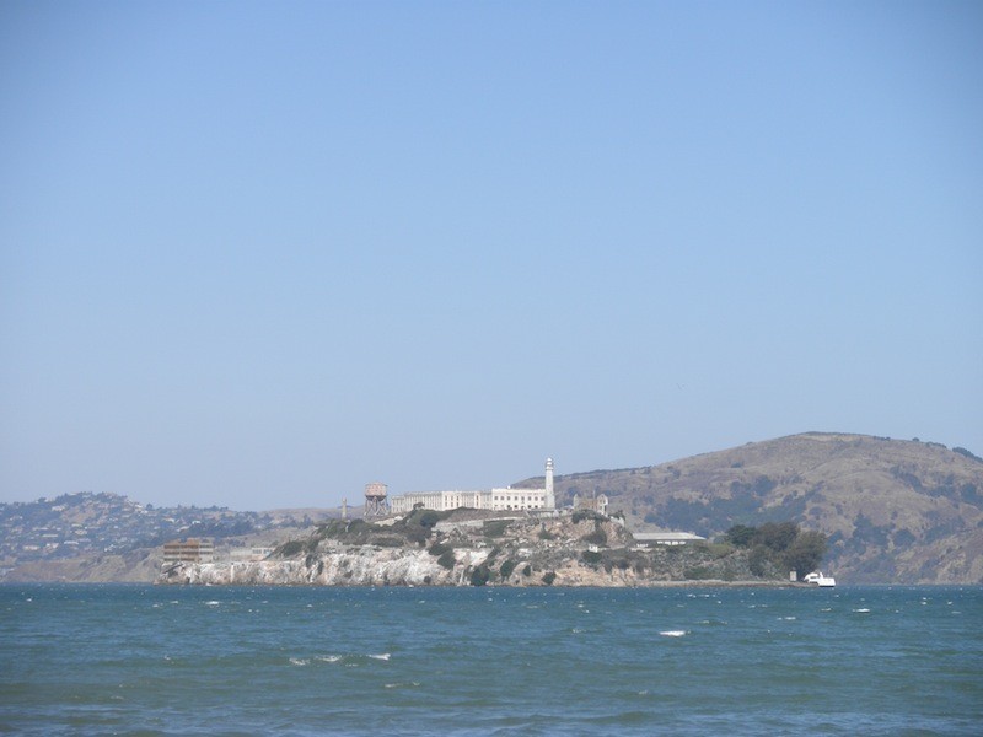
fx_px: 3834
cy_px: 368
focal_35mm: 135
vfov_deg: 11.0
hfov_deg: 14.6
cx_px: 492
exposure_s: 1/500
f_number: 4.8
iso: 64
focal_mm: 23.8
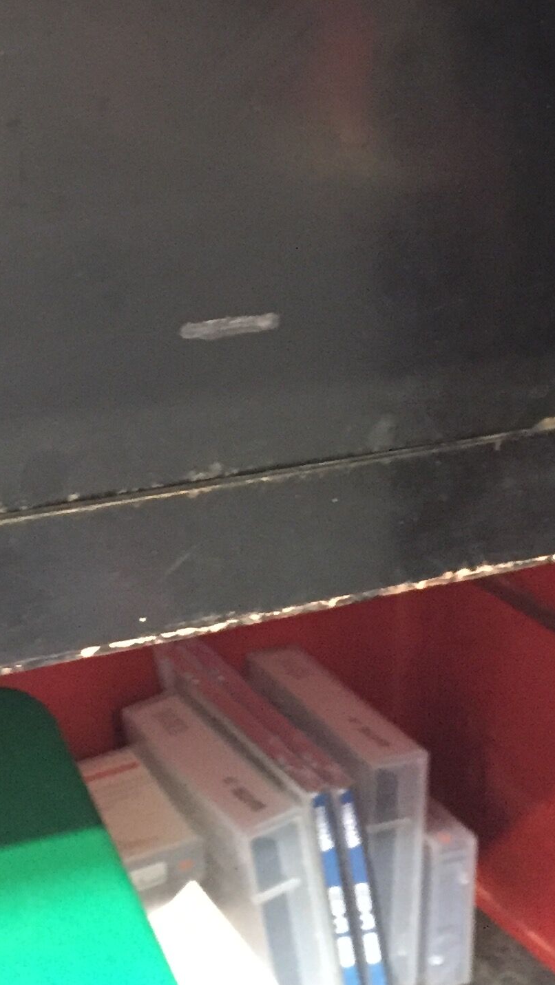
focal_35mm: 72
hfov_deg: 16.7
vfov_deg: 28.6
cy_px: 164
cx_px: 169
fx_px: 1883
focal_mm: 4.15
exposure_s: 1/17
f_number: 2.2
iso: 800
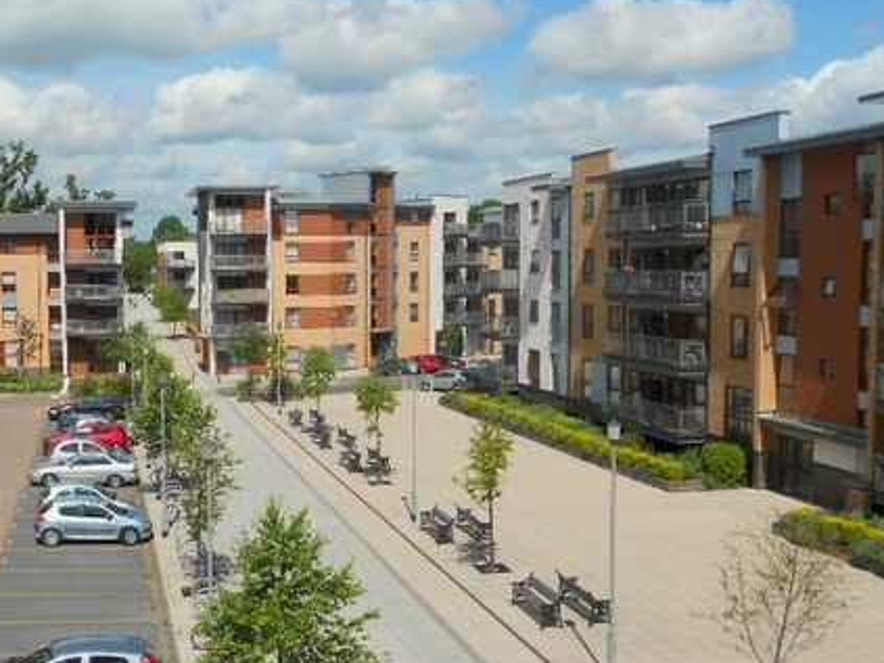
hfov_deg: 42.6
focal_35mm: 43
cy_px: 336
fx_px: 1098
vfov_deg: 33.6
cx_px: 230
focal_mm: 4.6
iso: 80
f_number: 3.2
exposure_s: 1/1250
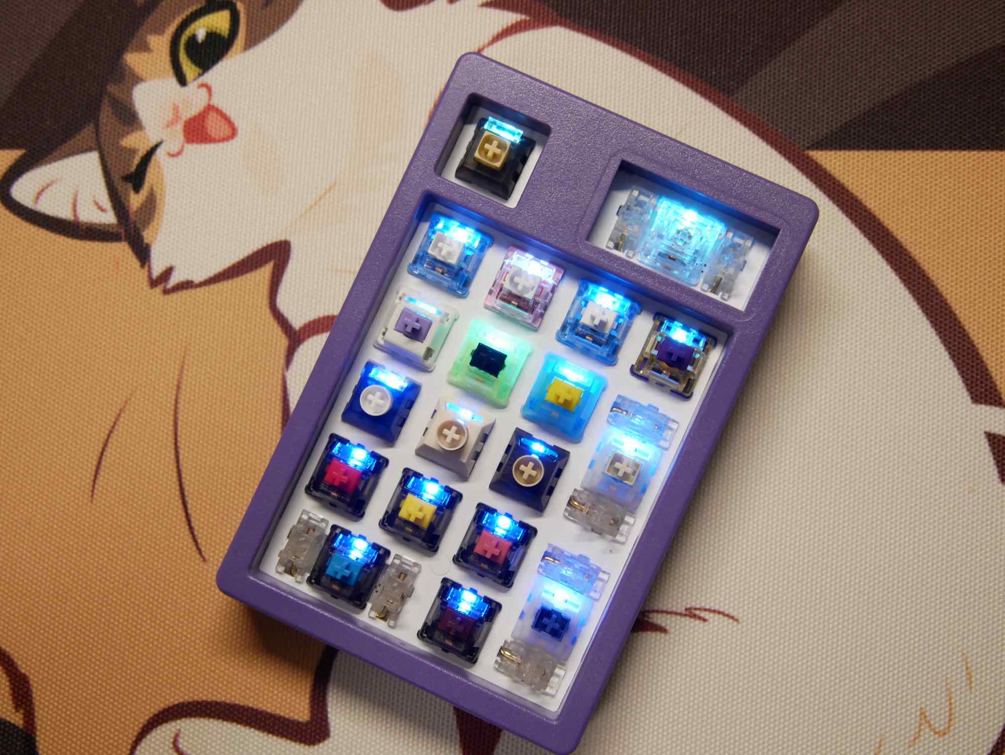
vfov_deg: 36.0
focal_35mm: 40
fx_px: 1162
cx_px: 502
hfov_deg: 46.8
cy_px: 378
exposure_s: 1/60
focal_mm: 20
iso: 640
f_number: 4.5
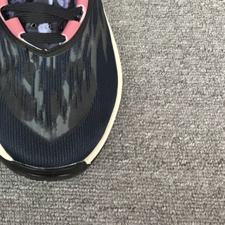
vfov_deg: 21.7
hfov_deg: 21.1
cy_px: 2
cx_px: -34
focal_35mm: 77
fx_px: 566
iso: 40
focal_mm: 3.3
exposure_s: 1/33
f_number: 2.4
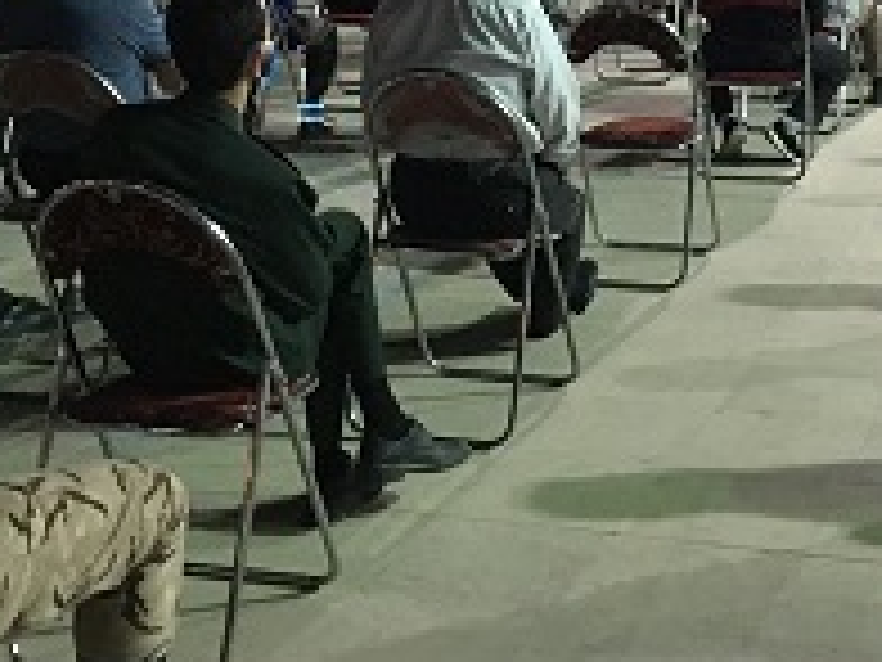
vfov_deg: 18.8
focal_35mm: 74
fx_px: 1885
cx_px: 702
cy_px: -128
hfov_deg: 25.9
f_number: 2.2
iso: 200
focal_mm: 4.15
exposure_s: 1/17
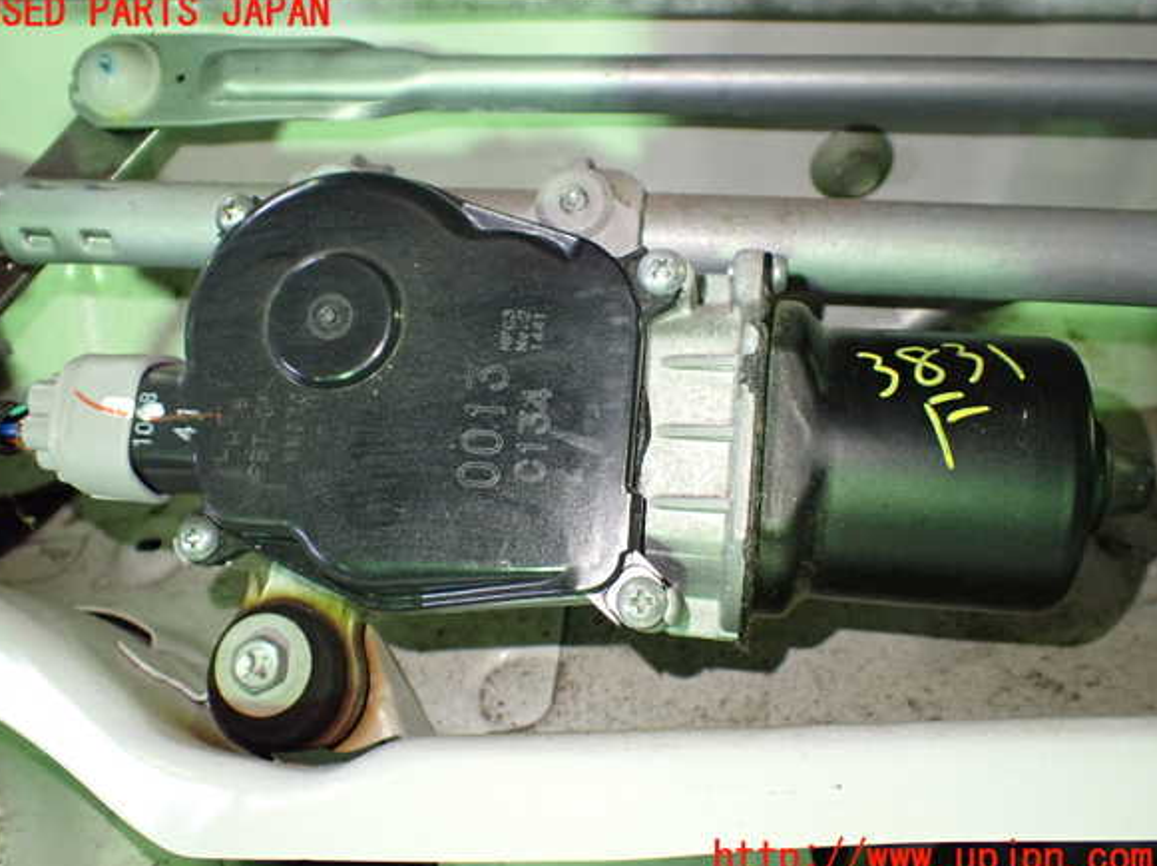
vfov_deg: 45.4
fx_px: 1035
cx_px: 566
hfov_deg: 58.4
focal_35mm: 31
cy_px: 436
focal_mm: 5.4
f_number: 2.3
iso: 800
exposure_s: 1/100
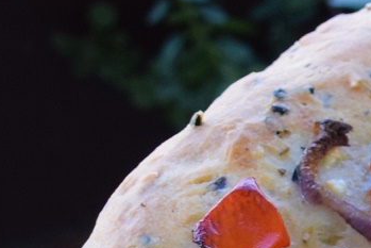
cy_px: 722
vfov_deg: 5.9
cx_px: 921
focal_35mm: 216
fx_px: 2231
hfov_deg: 8.6
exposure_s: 1/125
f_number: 5.6
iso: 400
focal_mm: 21
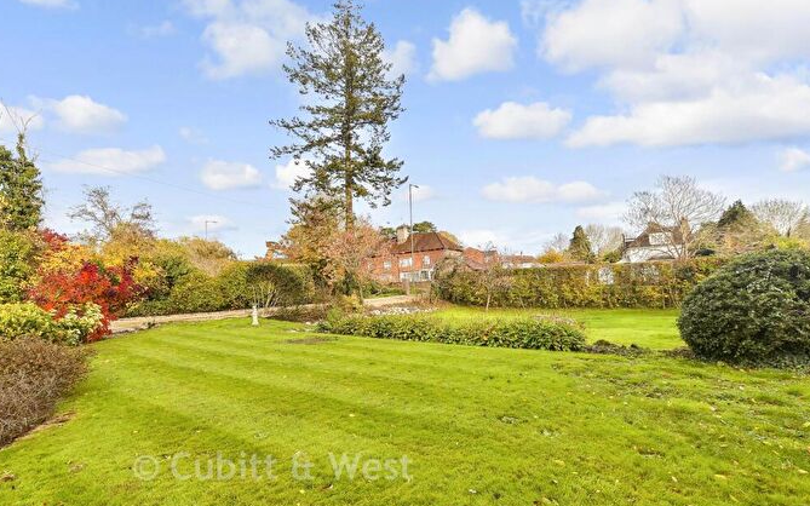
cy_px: 273
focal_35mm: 16
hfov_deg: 97.8
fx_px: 353
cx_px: 408
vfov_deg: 71.1
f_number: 8
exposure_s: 1/100
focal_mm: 10
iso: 160
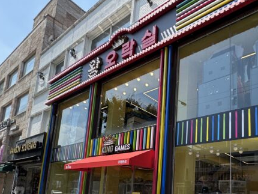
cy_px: 162
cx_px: 195
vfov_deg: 50.7
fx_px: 186
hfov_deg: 65.0
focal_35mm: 25
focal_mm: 2.22
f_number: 2.2
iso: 40
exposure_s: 1/588
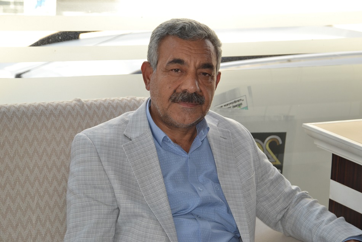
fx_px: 1056
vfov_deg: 13.0
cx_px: 181
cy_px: 121
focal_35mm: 105
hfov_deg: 19.5
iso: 400
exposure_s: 1/100
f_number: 5.3
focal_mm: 70
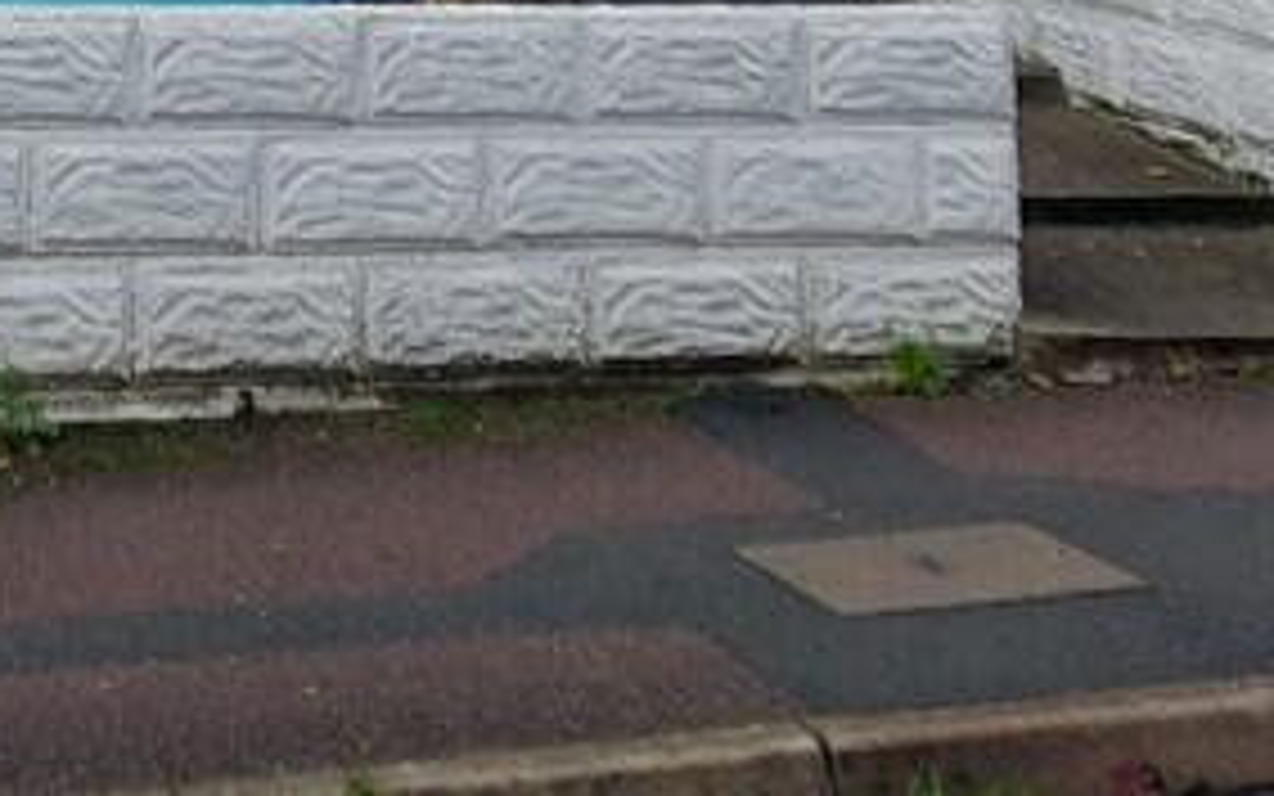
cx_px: 14
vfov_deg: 12.6
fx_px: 3195
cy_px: -751
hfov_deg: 21.8
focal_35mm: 92
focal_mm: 5.23
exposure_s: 1/405
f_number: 1.8
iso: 32
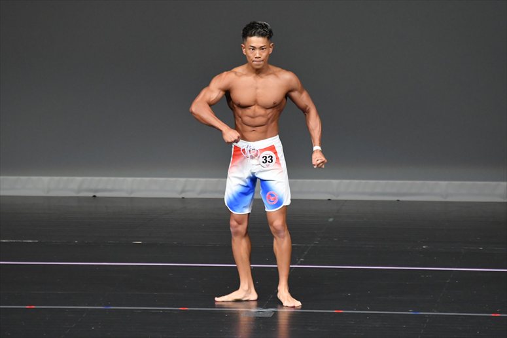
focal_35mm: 345
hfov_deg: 6.0
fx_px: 4856
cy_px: 169
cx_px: 254
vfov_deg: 4.0
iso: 4000
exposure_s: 1/400
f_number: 5.6
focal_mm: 230
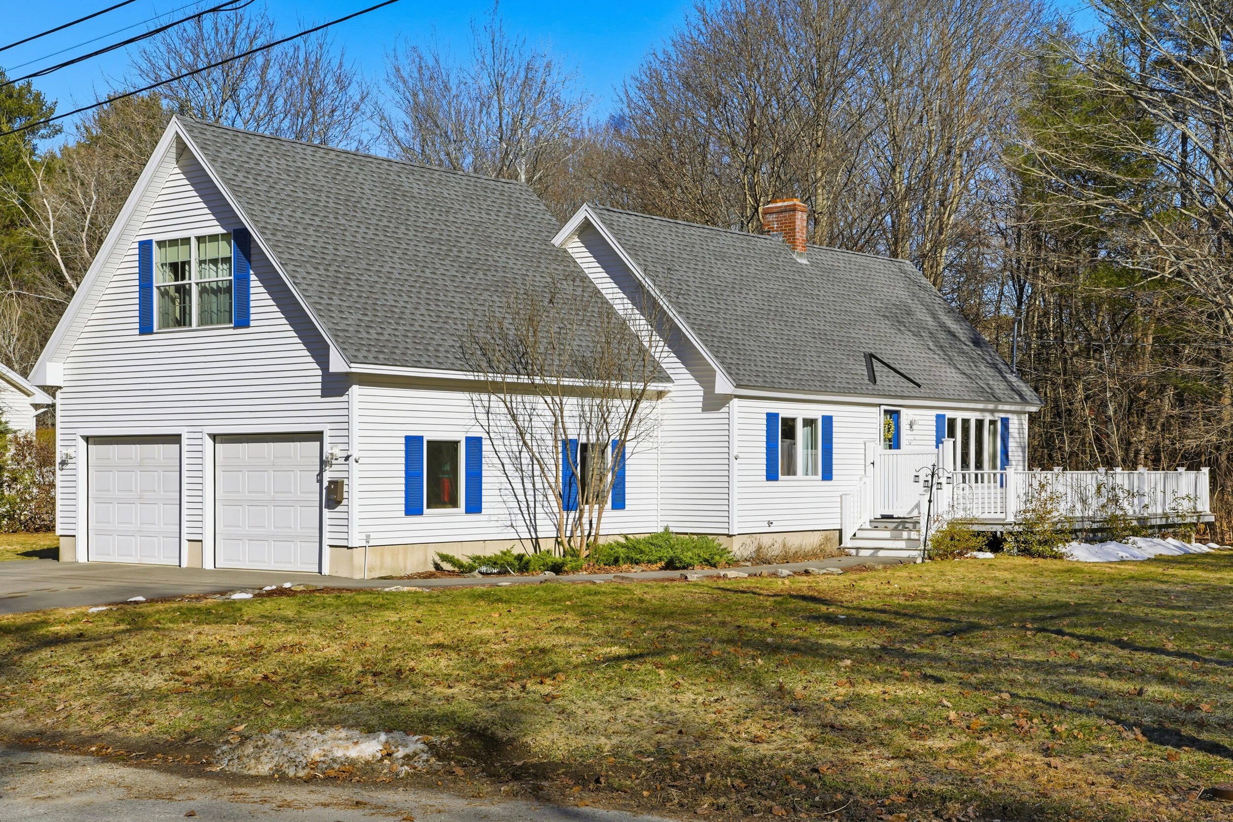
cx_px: 616
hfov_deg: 41.1
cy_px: 411
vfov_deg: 28.1
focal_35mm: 48
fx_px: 1644
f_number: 11
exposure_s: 1/4000
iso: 100
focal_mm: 32
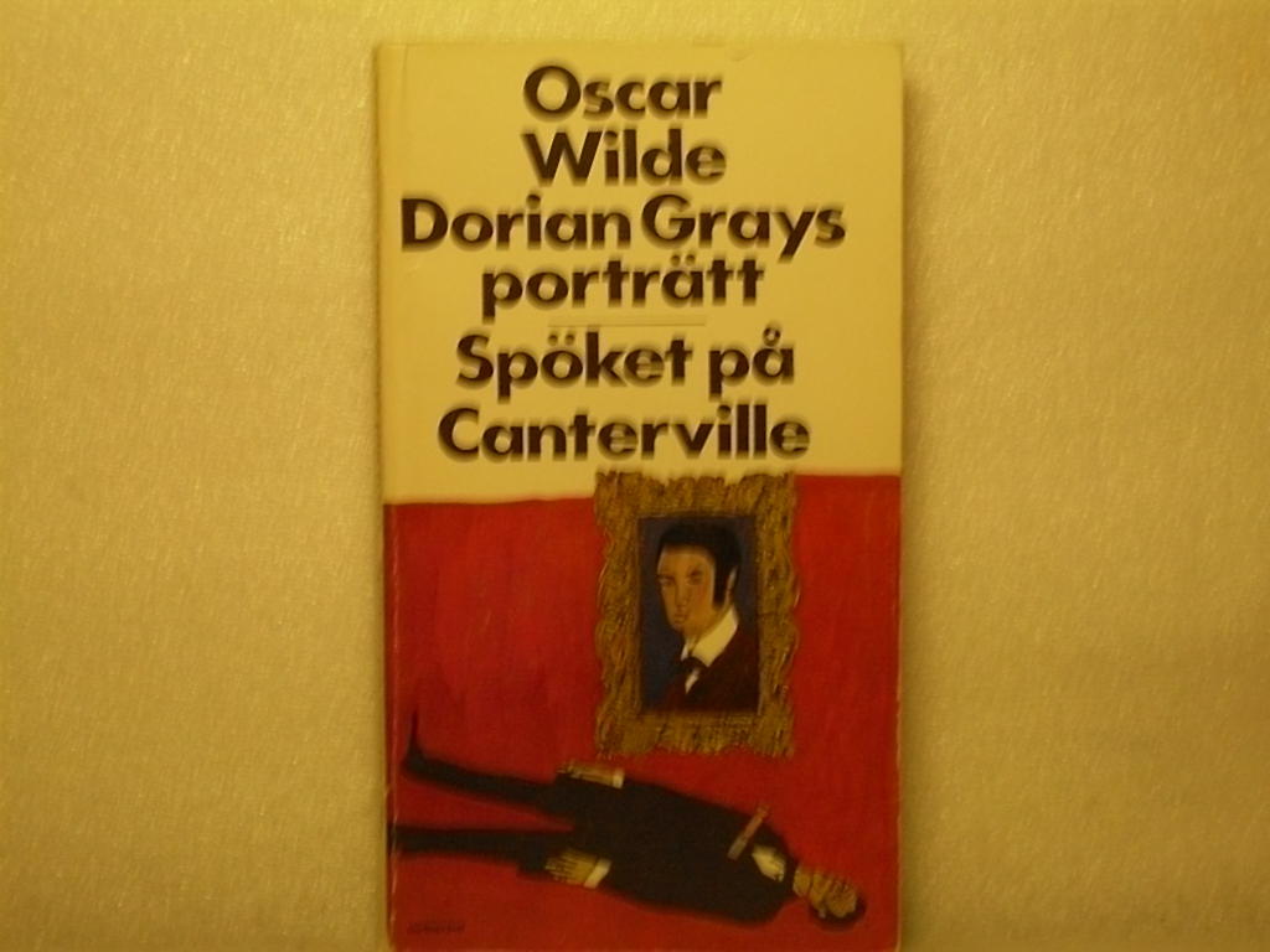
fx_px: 3779
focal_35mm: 103
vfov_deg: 14.4
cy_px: 476
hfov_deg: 19.1
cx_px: 635
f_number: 4.8
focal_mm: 17.1
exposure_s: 1/15
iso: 400
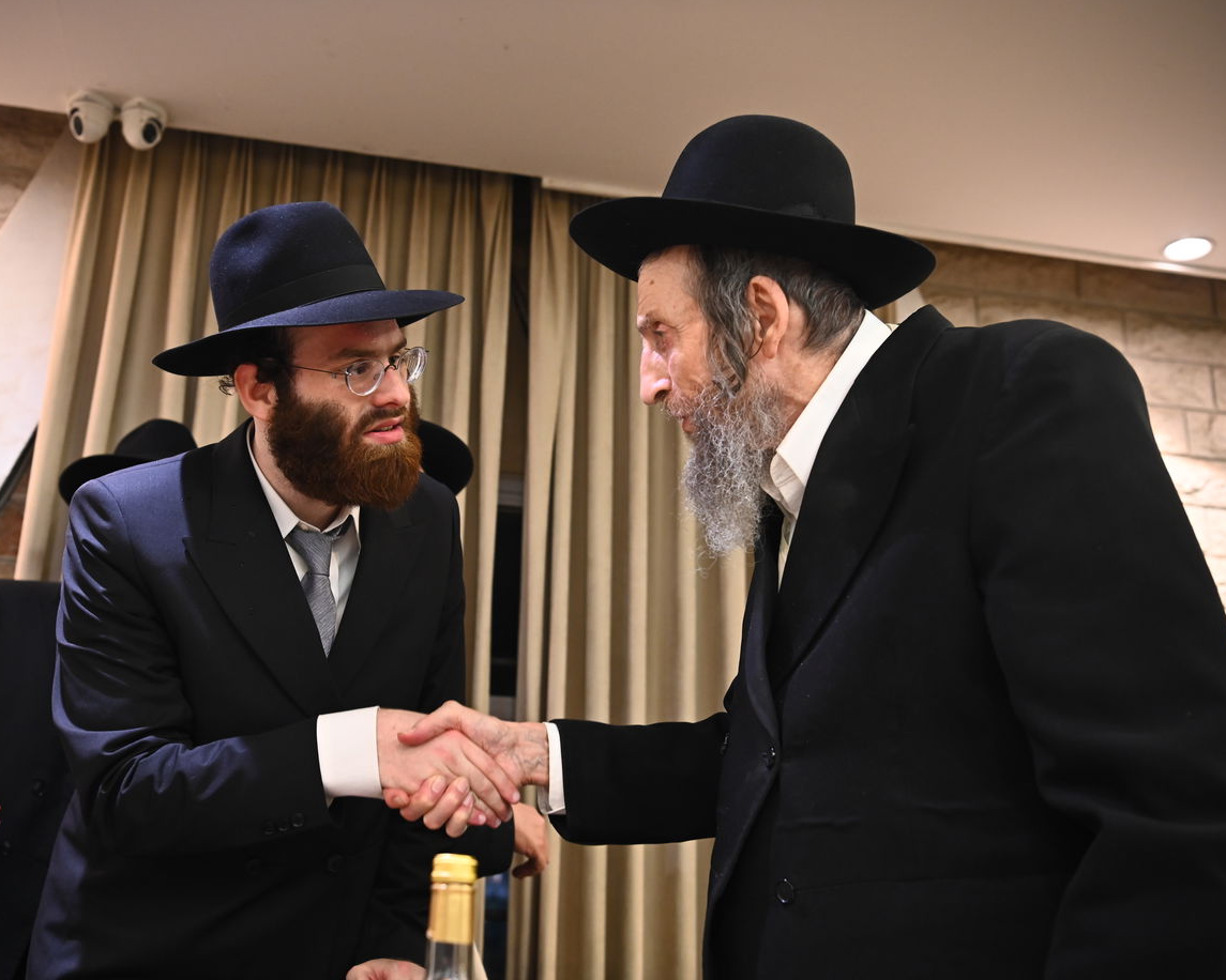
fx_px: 1415
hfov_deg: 46.7
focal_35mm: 39
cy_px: 494
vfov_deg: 38.2
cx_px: 531
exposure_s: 1/125
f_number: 3.5
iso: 2000
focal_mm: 34
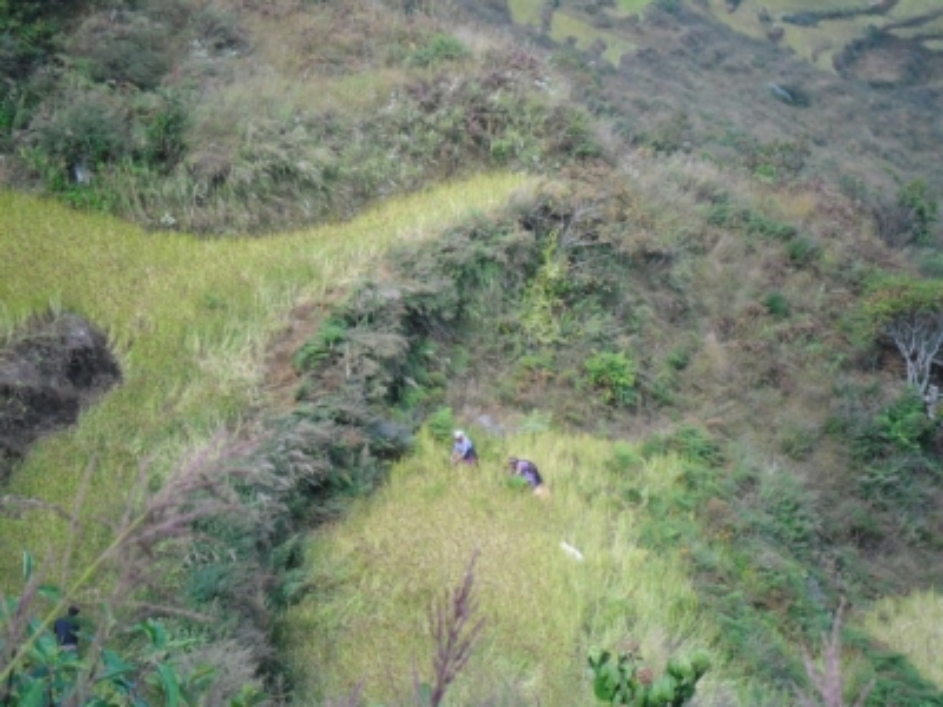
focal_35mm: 108
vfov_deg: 13.7
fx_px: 2942
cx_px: 472
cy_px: 354
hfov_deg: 18.2
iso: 100
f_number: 6.5
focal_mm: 19.2
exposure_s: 1/90
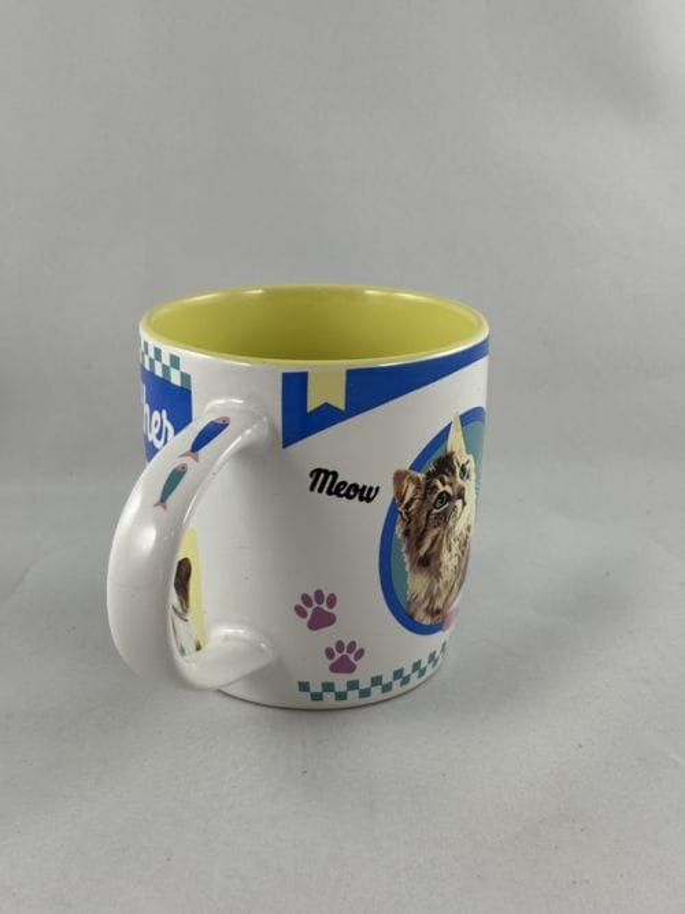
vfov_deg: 39.7
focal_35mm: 48
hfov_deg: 30.3
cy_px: 457
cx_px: 342
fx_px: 1267
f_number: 1.78
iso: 50
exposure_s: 1/110
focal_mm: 6.86
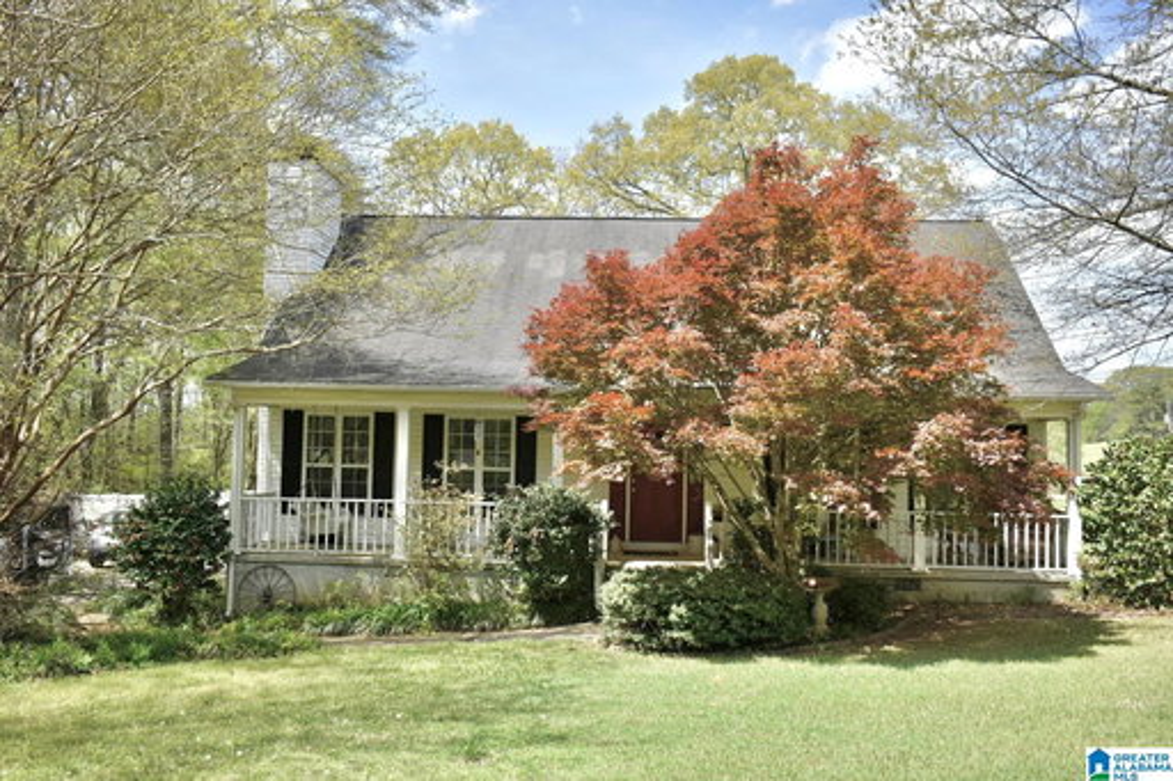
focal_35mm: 36
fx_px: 1173
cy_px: 390
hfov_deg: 53.1
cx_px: 586
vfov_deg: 36.8
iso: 400
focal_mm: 24
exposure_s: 1/1250
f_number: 5
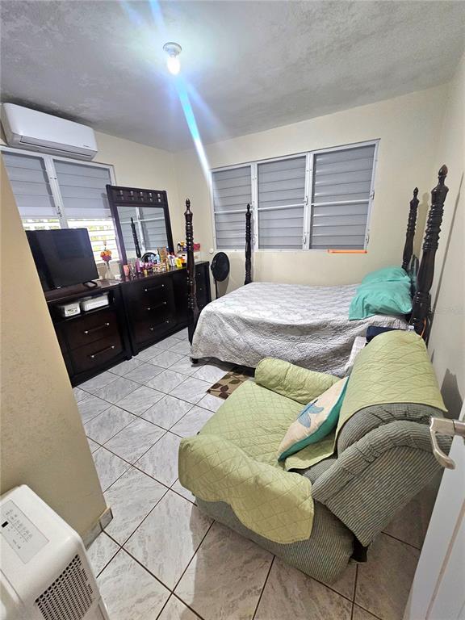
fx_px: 233
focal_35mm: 13
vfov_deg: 106.2
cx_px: 232
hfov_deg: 89.9
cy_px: 310
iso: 400
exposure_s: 1/30
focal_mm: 2.2
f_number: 2.2
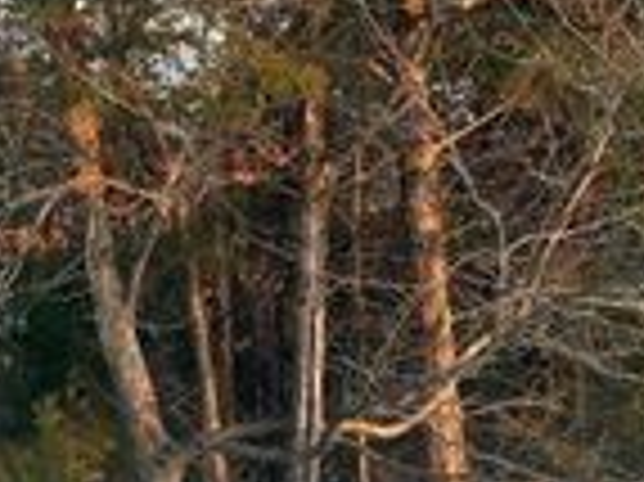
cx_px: 0
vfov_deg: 17.4
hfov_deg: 22.4
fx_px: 1561
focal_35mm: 84
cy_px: 110
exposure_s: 1/121
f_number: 1.78
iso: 80
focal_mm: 6.86
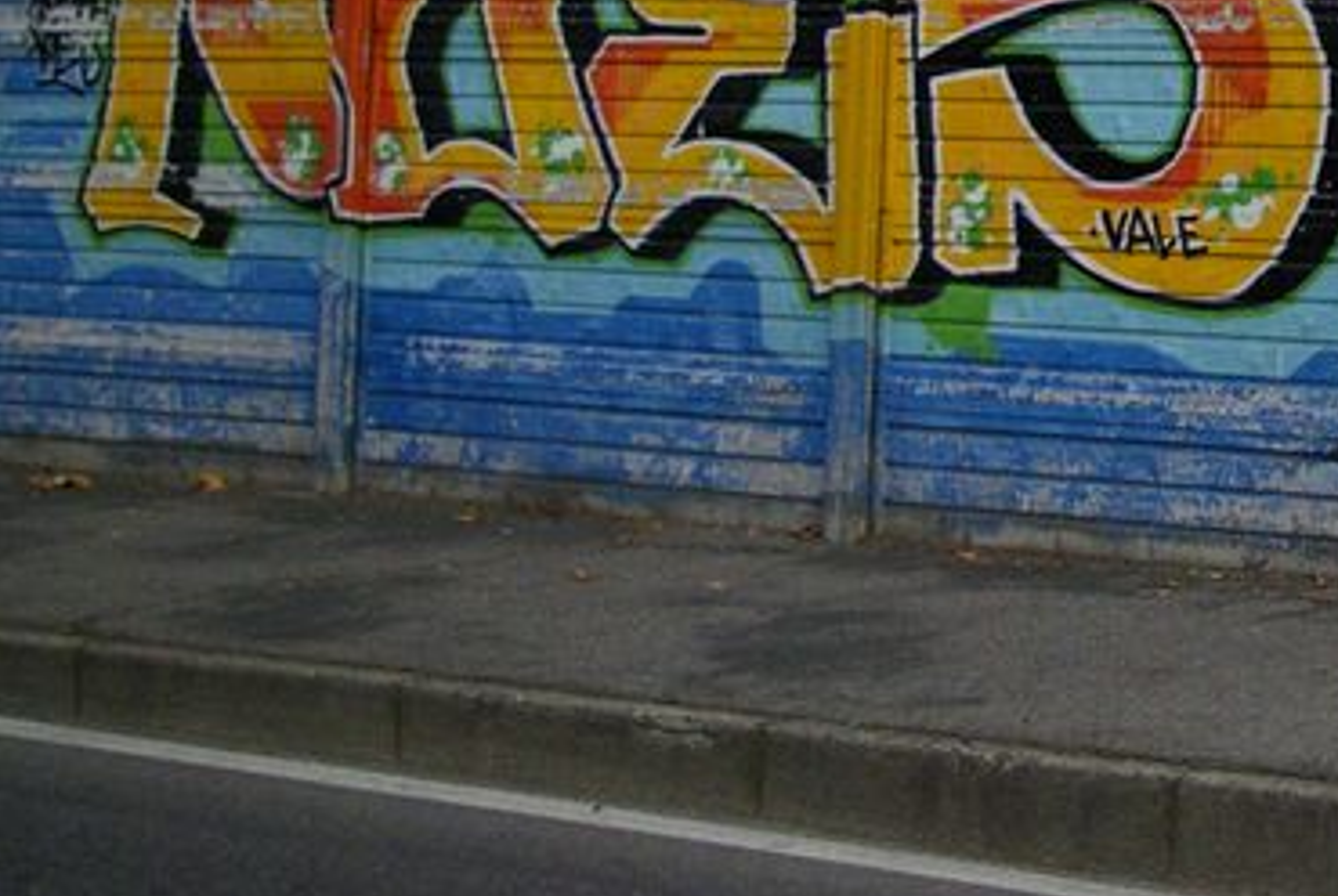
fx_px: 3551
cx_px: 1674
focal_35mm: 95
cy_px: 52
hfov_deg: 19.8
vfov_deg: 14.2
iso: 800
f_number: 4
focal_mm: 23
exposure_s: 1/1250
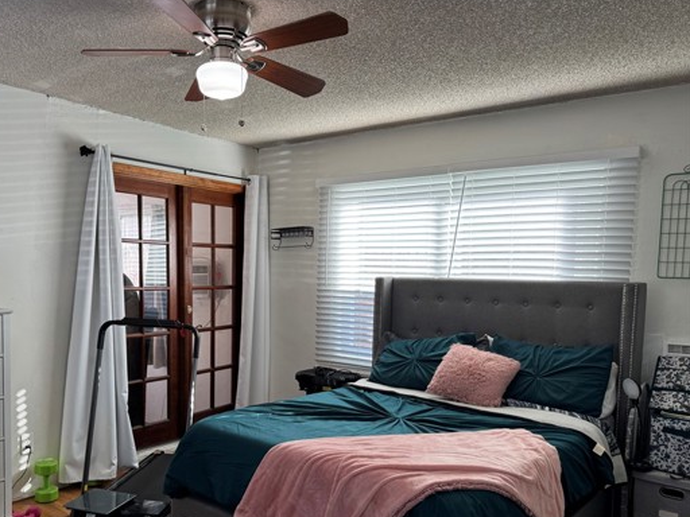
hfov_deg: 59.2
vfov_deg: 46.5
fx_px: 598
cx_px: 261
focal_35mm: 30
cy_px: 316
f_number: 1.78
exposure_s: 1/120
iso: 80
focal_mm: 6.76
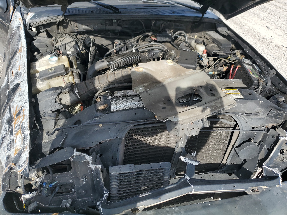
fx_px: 216
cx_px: 144
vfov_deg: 53.1
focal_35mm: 26
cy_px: 108
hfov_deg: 67.3
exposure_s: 1/2000
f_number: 1.5
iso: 50
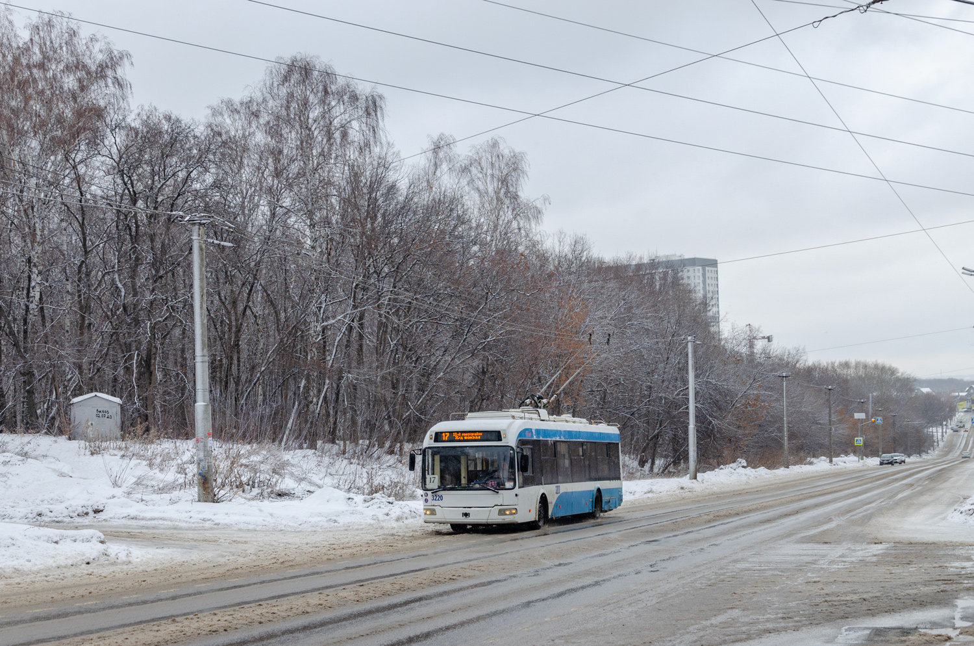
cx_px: 487
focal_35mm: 52
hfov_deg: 37.9
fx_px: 1418
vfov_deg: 25.6
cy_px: 323
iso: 320
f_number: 8
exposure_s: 1/250
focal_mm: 35
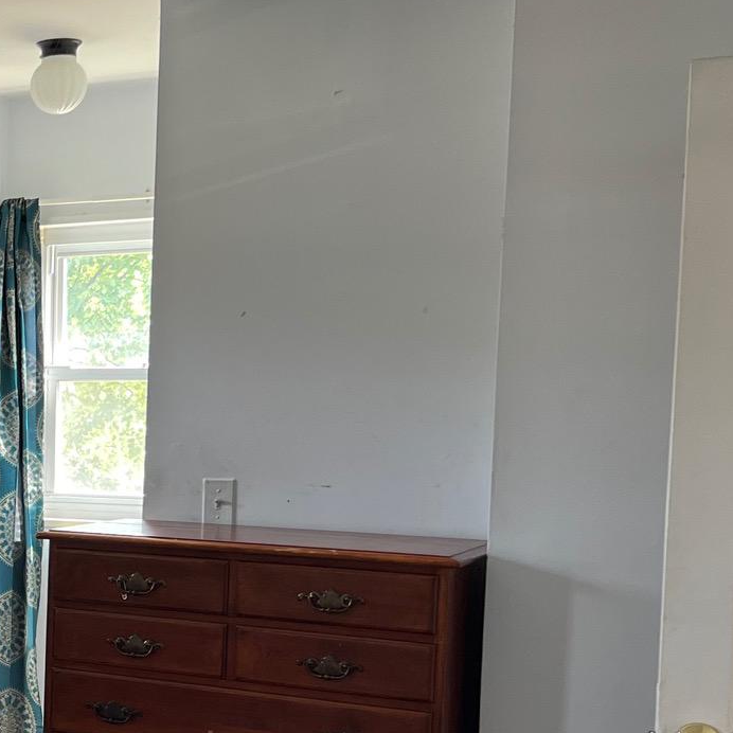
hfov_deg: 21.7
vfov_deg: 25.2
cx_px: -332
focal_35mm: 68
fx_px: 1629
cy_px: 497
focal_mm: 5.7
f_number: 1.5
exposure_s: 1/121
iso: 100
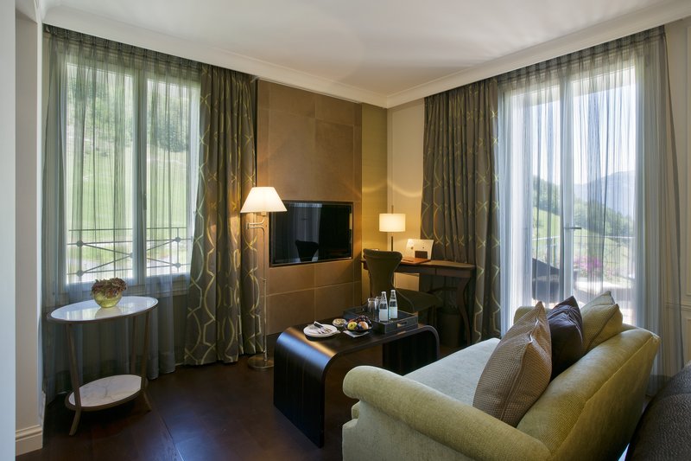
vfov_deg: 70.4
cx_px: 346
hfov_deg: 93.3
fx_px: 326
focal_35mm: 17
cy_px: 230
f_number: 11
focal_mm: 17
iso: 100
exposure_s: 1/1.67
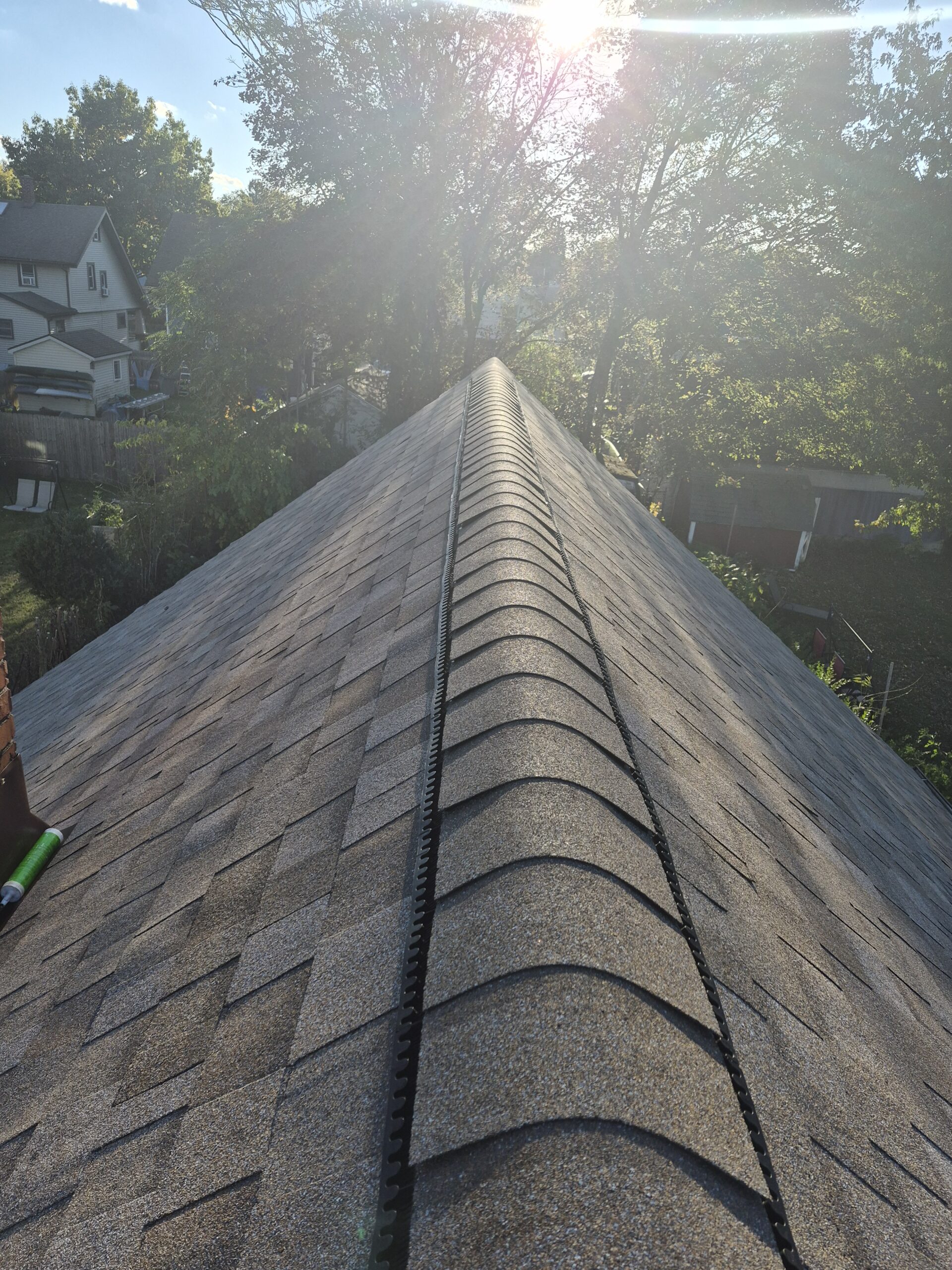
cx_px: 476
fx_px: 843
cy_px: 635
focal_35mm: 23
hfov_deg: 58.9
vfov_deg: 73.9
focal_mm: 5.4
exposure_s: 1/3712
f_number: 1.8
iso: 80
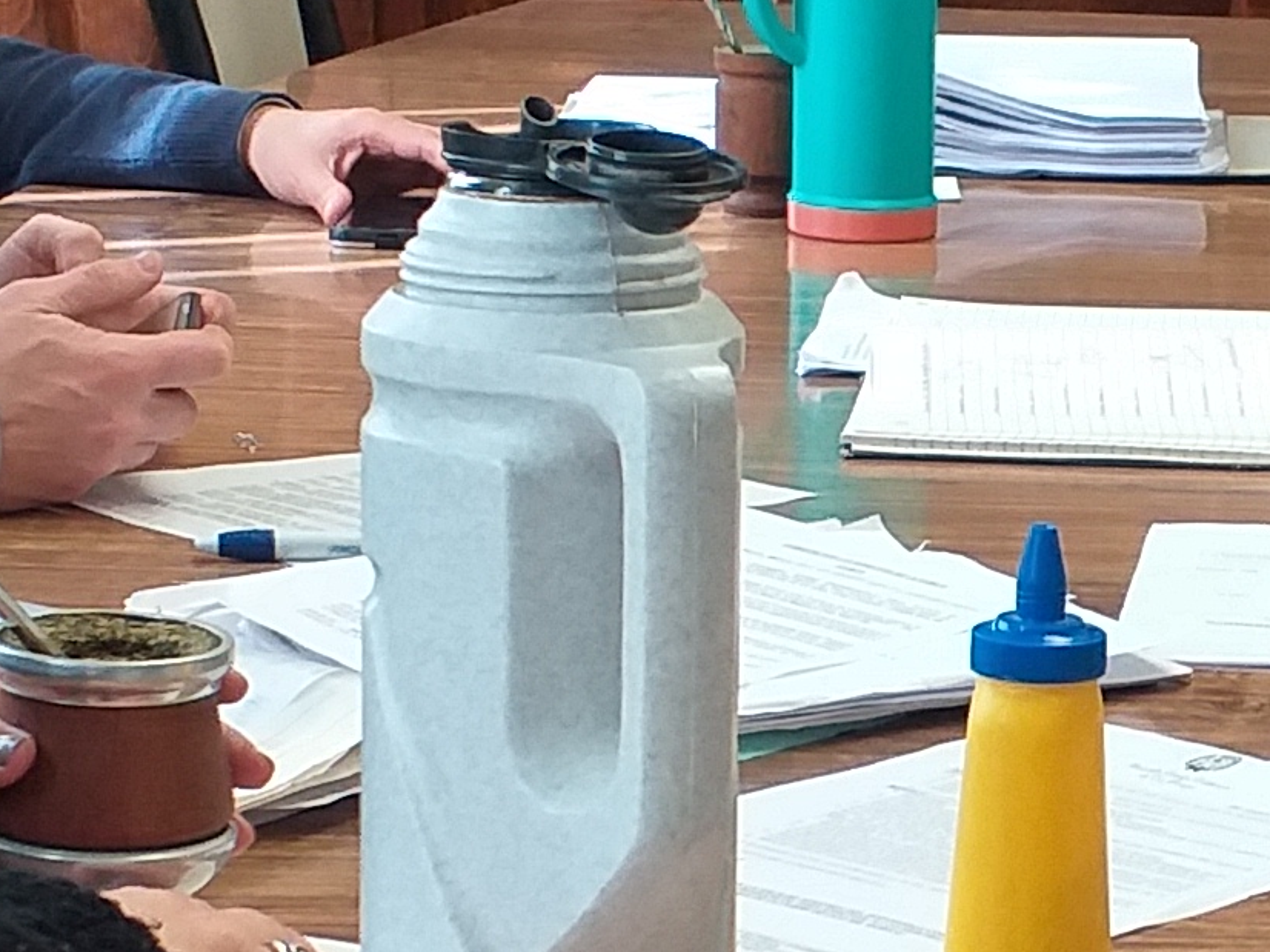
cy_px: 651
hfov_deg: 14.9
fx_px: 4768
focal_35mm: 130
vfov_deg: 11.4
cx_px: 1233
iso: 64
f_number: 1.9
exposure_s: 1/100
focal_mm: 3.6
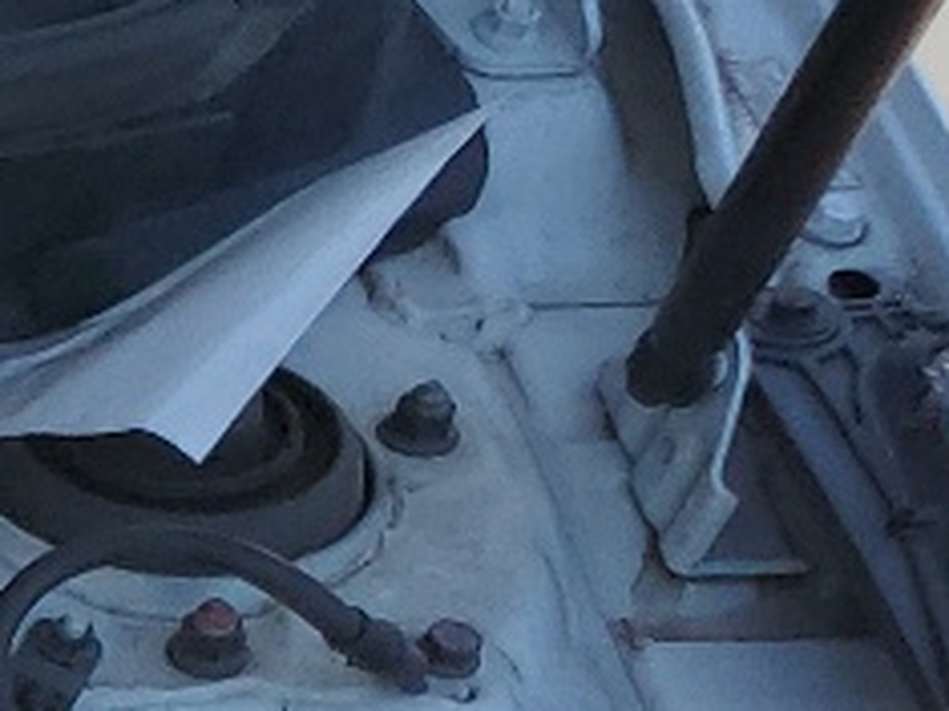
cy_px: 1313
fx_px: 4850
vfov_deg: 8.1
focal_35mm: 177
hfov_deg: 8.9
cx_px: -2003
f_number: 1.5
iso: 50
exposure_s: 1/1667
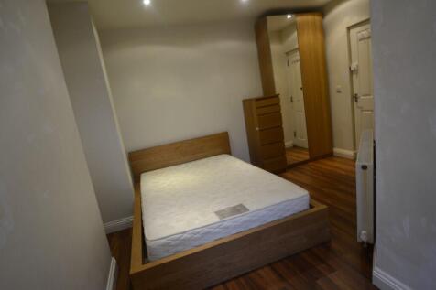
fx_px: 218
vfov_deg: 67.3
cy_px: 145
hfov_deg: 90.0
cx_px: 218
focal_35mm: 18
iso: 400
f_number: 3.8
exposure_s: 1/13
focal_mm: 12
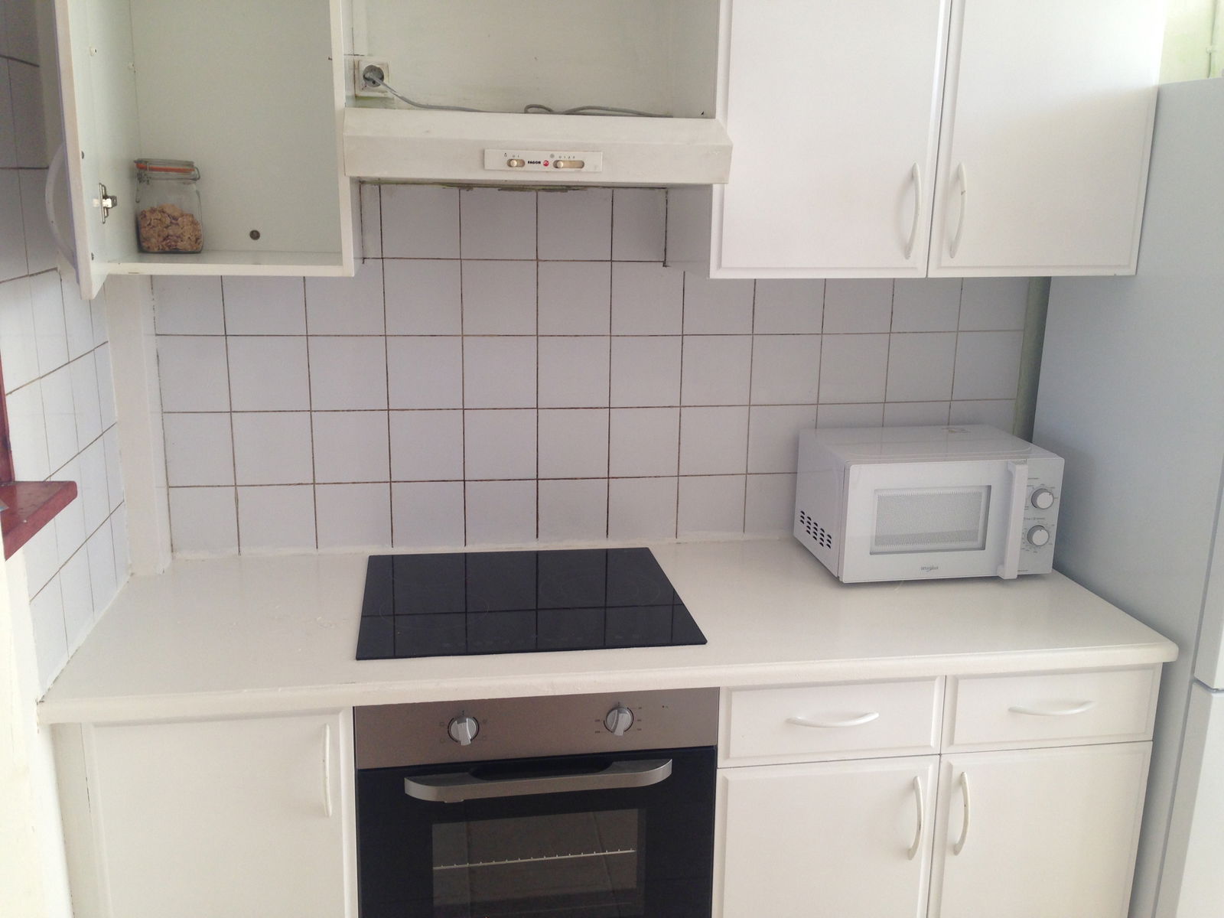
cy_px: 459
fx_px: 1167
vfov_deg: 42.9
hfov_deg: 55.4
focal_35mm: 33
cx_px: 612
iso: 50
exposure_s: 1/40
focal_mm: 4.12
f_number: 2.4
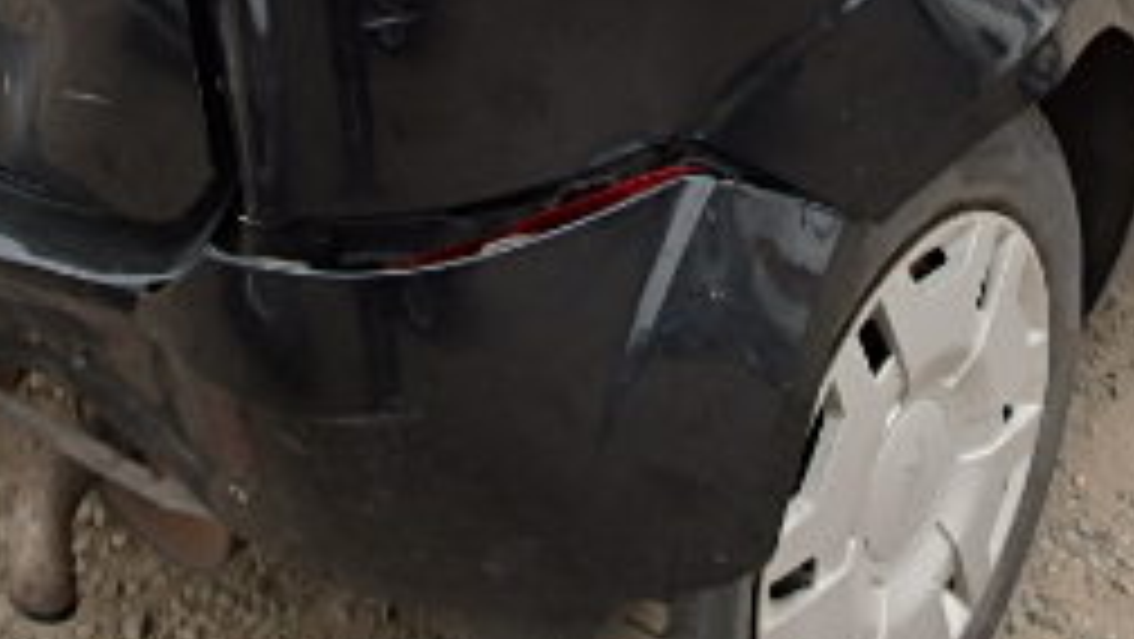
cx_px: 518
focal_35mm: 58
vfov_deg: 19.2
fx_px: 1745
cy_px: -194
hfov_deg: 36.0
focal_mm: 3.7
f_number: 3.5
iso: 125
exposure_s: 1/125
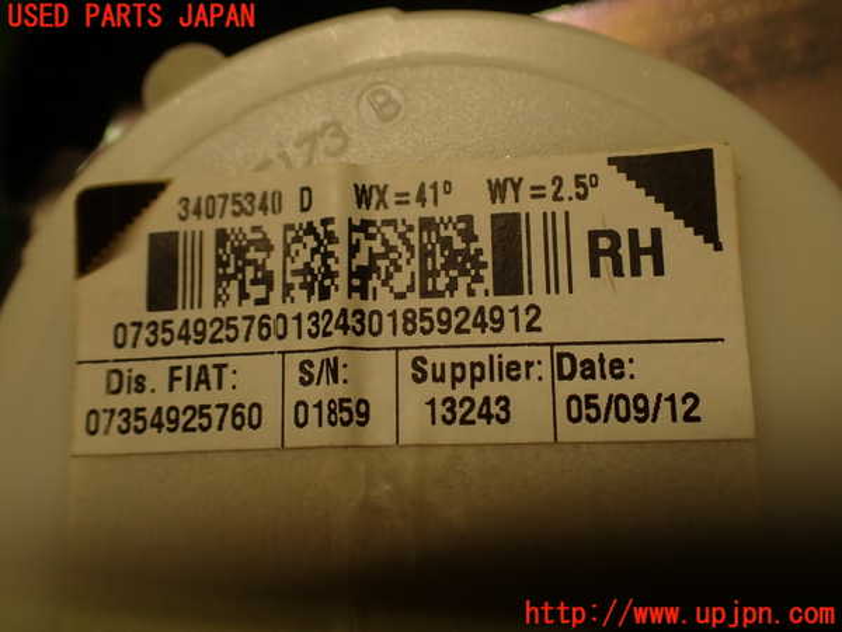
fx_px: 778
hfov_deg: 56.8
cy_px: 316
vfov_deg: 44.2
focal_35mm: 32
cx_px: 421
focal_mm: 5.79
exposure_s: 1/60
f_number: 2.4
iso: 125
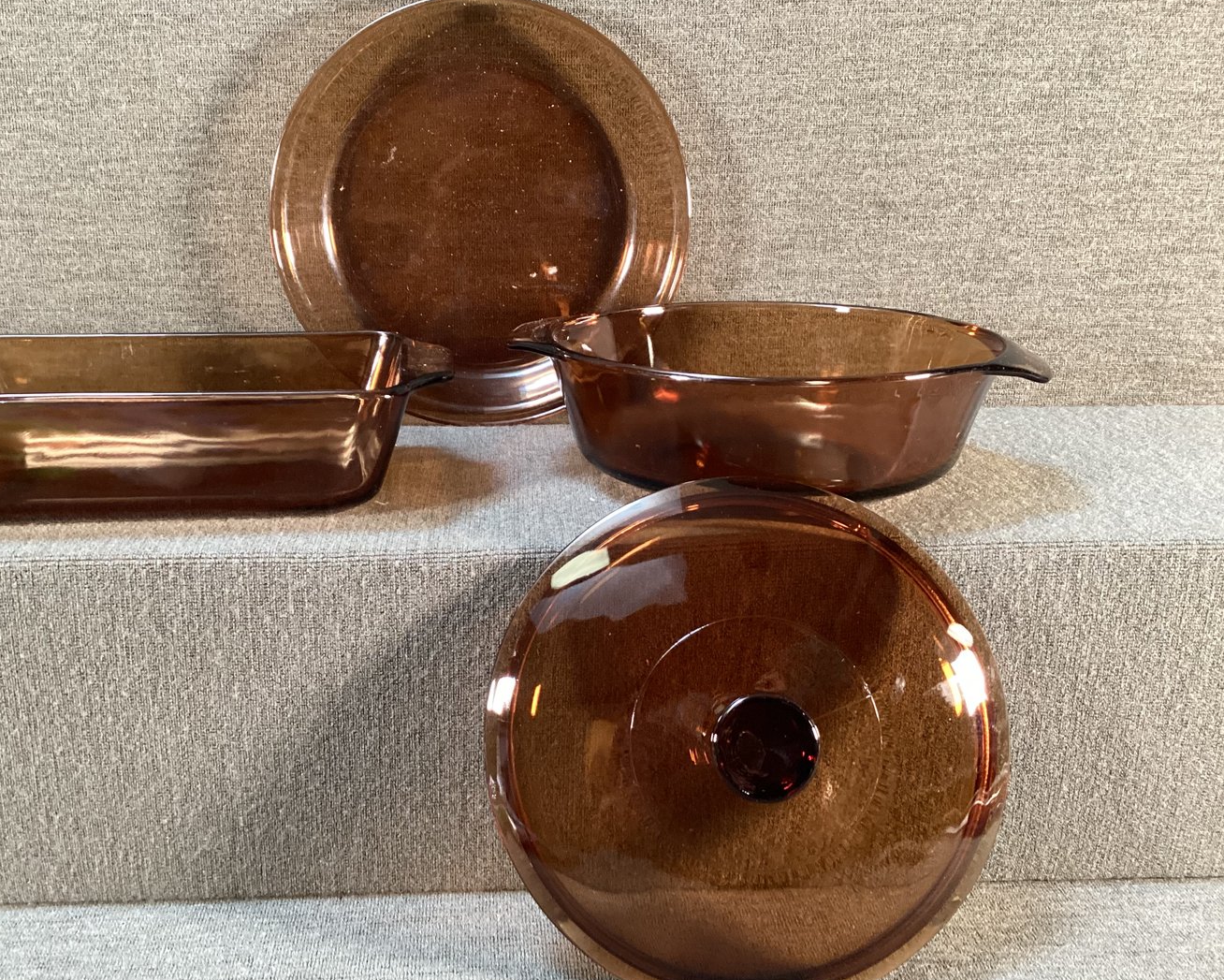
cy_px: 491
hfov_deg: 51.4
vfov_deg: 42.2
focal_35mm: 35
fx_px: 1268
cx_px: 536
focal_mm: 3.3
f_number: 2.4
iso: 320
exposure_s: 1/50
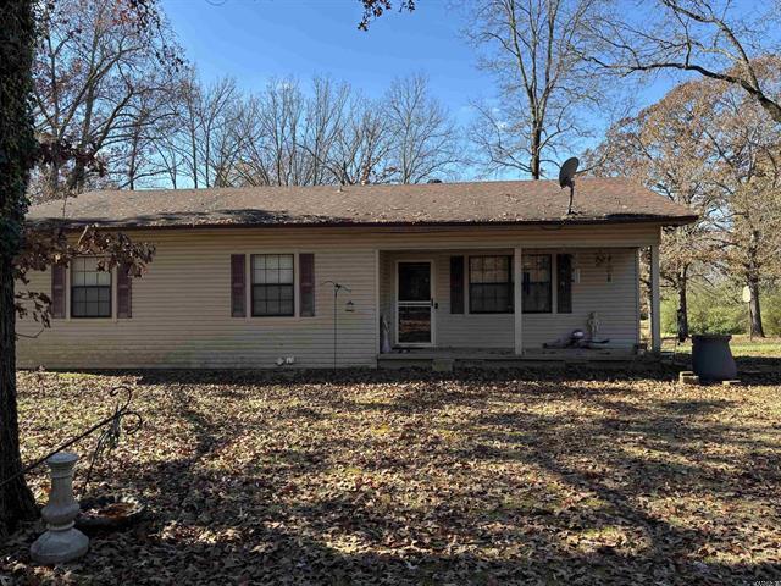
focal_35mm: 26
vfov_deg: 53.1
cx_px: 390
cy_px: 293
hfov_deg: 67.3
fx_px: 587
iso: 50
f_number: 1.6
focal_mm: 5.96
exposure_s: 1/811
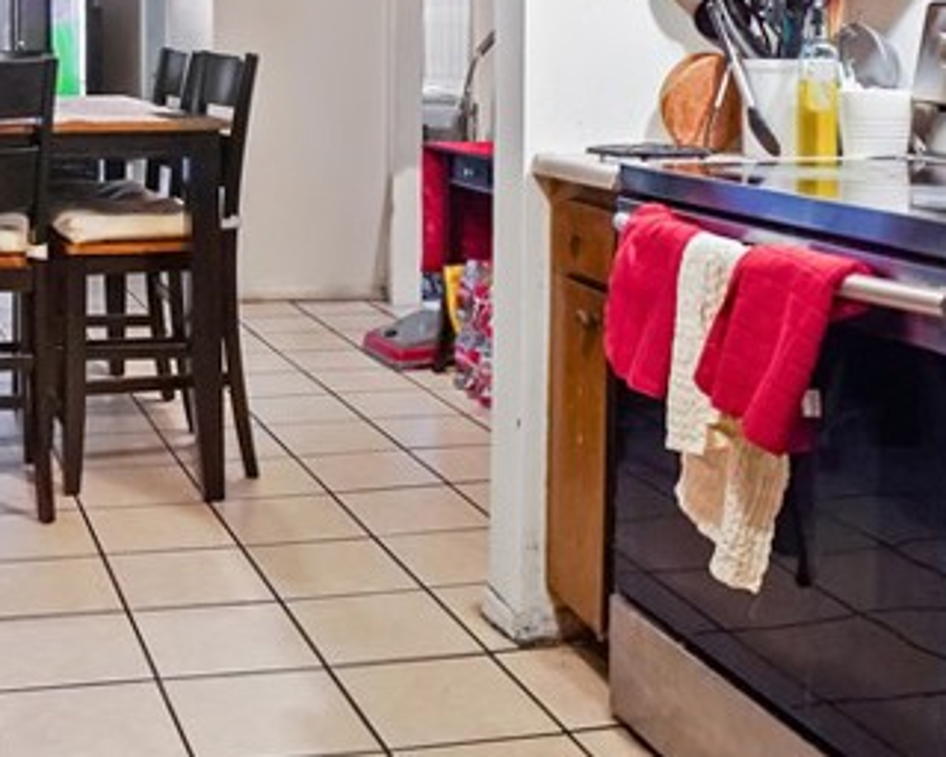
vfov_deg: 29.1
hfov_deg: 36.8
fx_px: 1344
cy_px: -25
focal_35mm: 48
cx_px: 133
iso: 2500
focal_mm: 16
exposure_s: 1/25
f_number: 5
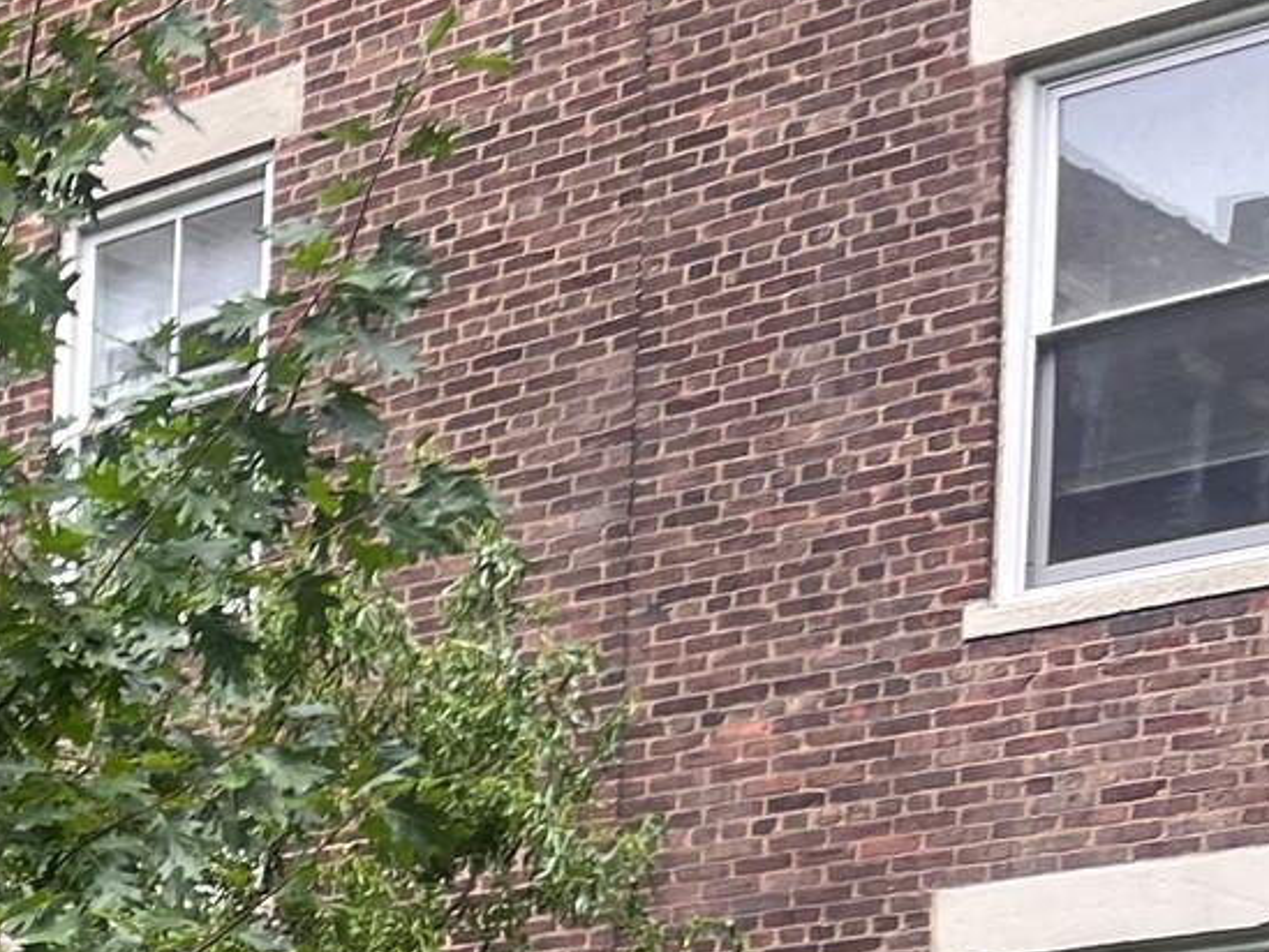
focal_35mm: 97
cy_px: 1684
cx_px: -1010
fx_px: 3557
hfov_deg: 16.8
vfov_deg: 13.7
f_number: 1.5
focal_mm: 5.7
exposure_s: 1/965
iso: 50
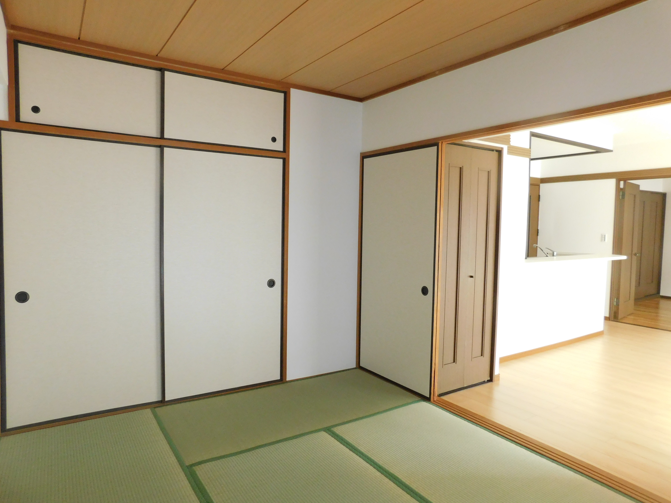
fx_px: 446
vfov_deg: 58.9
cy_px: 252
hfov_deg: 73.9
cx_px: 336
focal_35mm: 23
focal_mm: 4
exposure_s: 1/20
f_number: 3
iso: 400
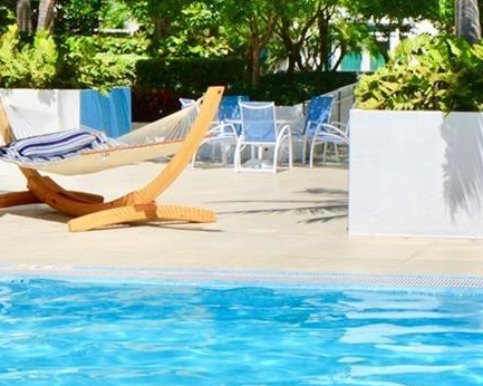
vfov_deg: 14.7
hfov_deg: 17.8
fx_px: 1486
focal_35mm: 104
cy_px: 105
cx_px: 531
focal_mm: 20
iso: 100
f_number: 9
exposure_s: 1/320
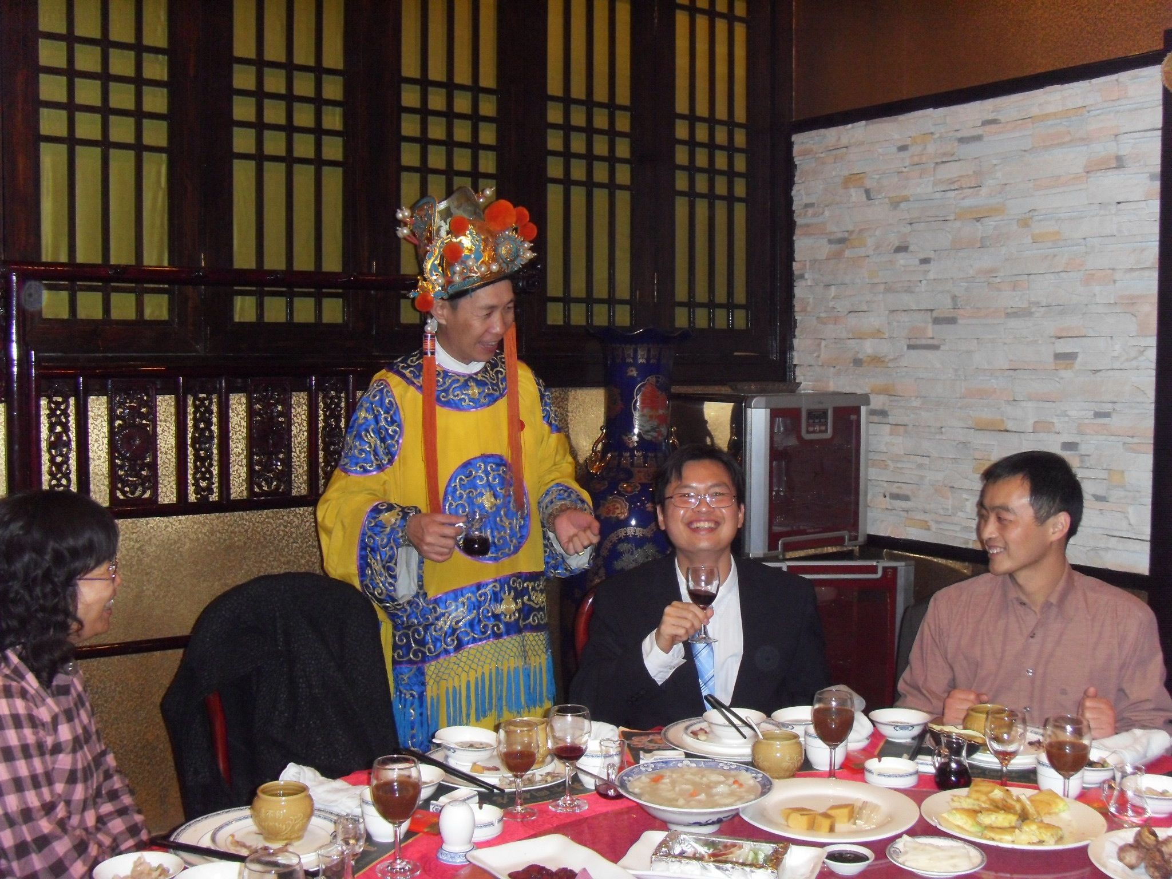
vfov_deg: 36.8
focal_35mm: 39
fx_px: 1320
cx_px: 586
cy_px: 440
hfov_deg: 47.9
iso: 400
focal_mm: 6.6
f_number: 3.5
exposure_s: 1/45
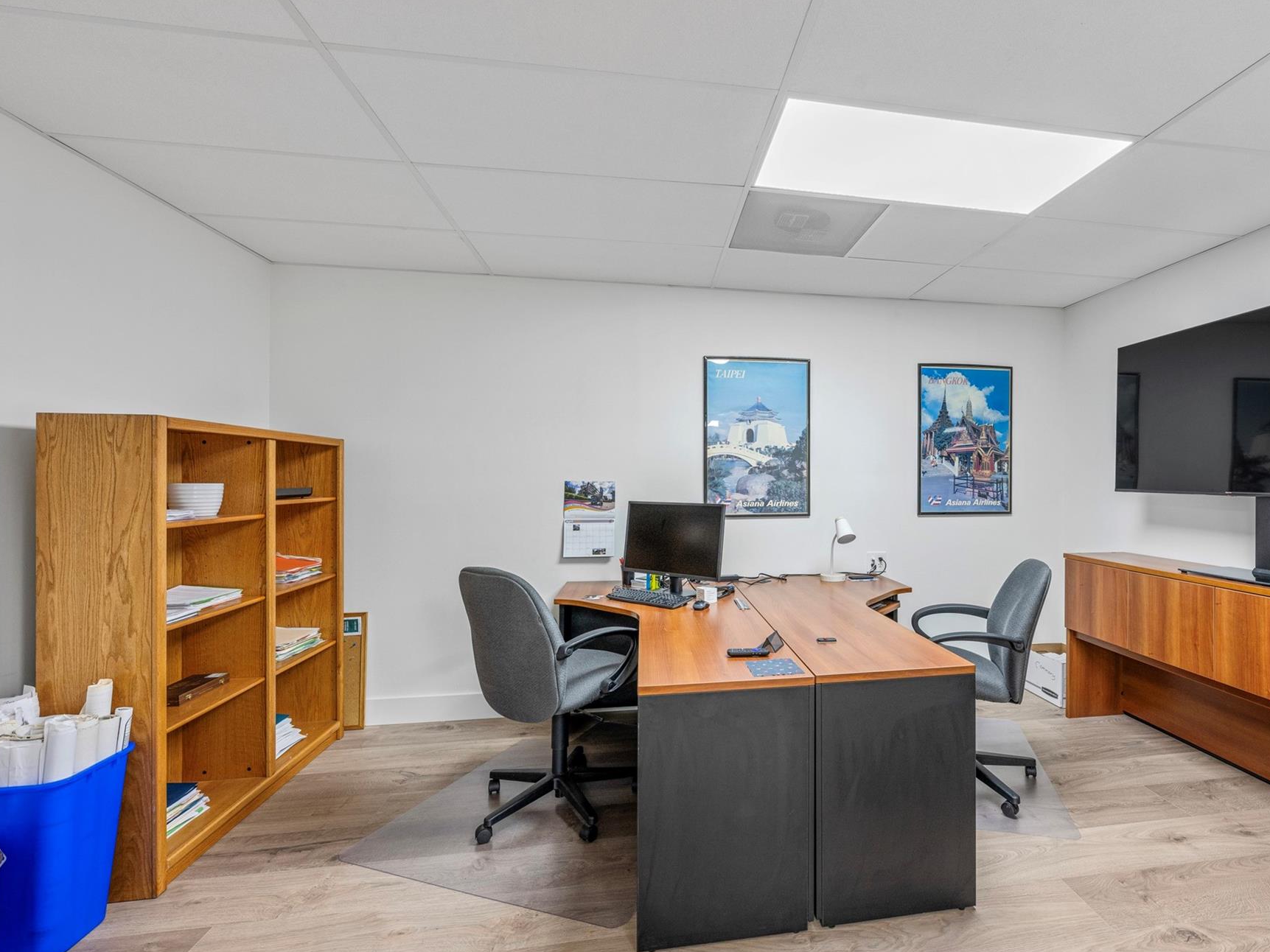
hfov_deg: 93.5
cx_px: 749
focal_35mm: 16
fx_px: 587
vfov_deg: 78.1
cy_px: 496
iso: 200
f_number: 8
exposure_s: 1/4
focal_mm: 14
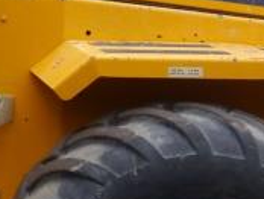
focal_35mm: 188
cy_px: -23
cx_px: -238
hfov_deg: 9.9
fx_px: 1436
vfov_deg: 7.9
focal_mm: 16
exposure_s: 1/160
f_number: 4.5
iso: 160
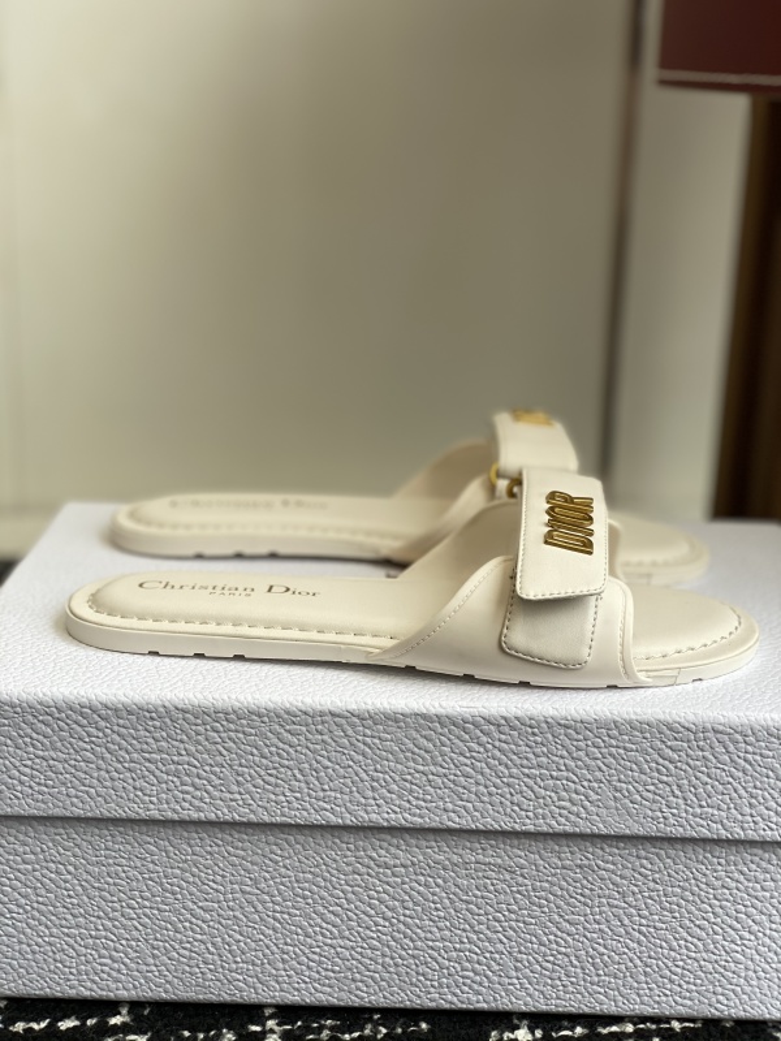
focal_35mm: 52
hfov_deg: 28.0
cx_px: 390
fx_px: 1564
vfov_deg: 36.8
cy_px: 520
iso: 20
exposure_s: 1/184
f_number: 2
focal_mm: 6
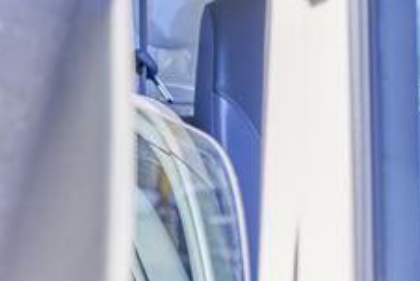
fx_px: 2043
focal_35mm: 175
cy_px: -2
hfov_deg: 11.5
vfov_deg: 7.8
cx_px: 530
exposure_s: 1/250
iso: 100
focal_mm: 55
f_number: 4.5
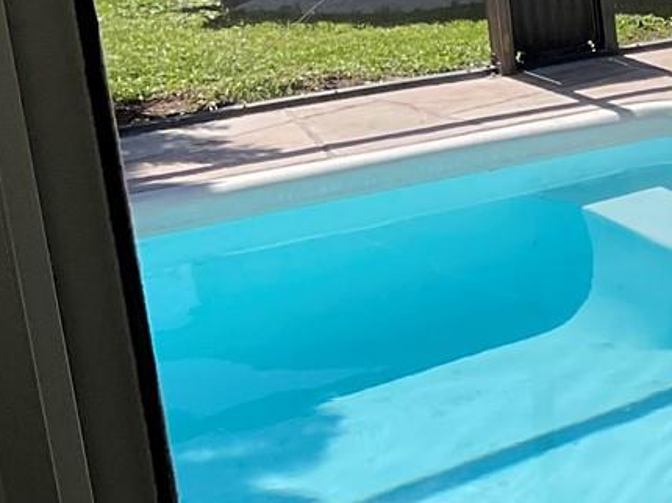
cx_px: 1064
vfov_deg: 13.7
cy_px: 228
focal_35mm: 108
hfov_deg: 16.3
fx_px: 2095
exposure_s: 1/1912
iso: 16
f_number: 1.8
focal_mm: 3
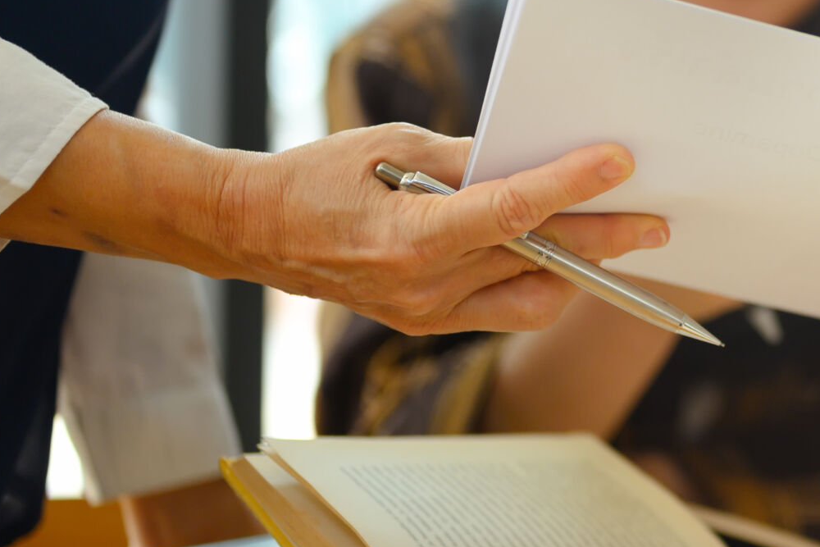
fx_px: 2916
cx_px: 932
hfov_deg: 15.5
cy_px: 74
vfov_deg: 10.7
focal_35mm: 128
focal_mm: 50
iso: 400
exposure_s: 1/800
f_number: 2
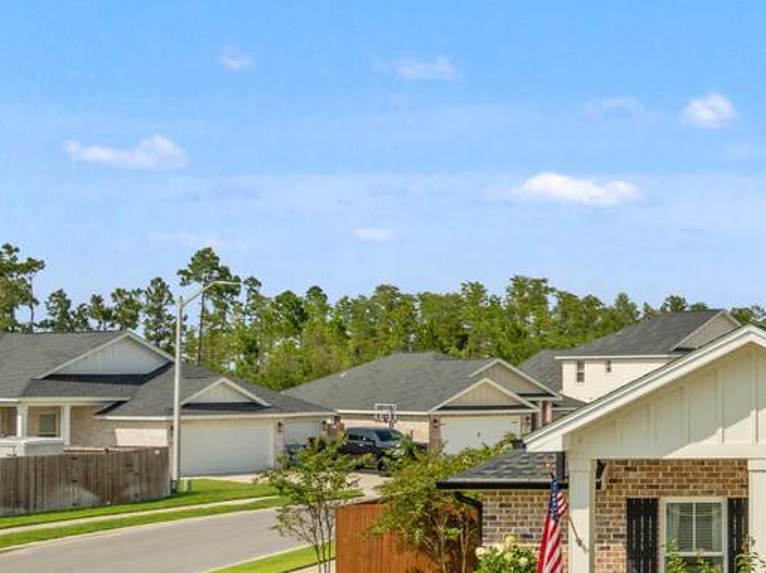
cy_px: 347
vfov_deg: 24.3
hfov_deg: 27.9
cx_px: 940
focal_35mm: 60
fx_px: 1326
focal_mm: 12.29
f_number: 5.6
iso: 100
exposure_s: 1/1000
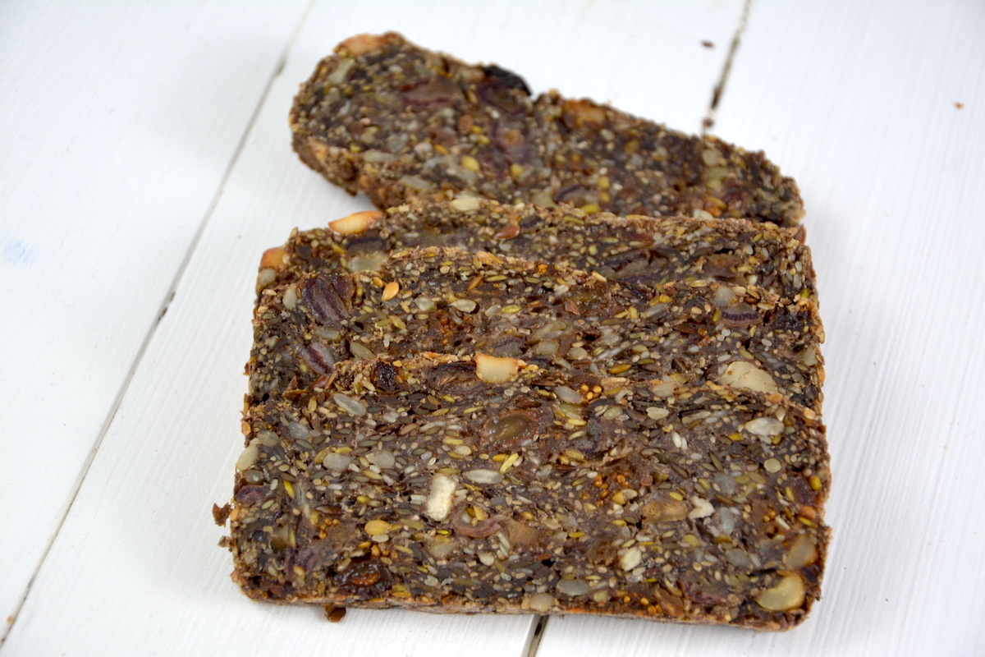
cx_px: 492
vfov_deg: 13.0
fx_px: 2873
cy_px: 328
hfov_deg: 19.5
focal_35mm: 105
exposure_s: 1/60
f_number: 5.3
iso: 500
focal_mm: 70
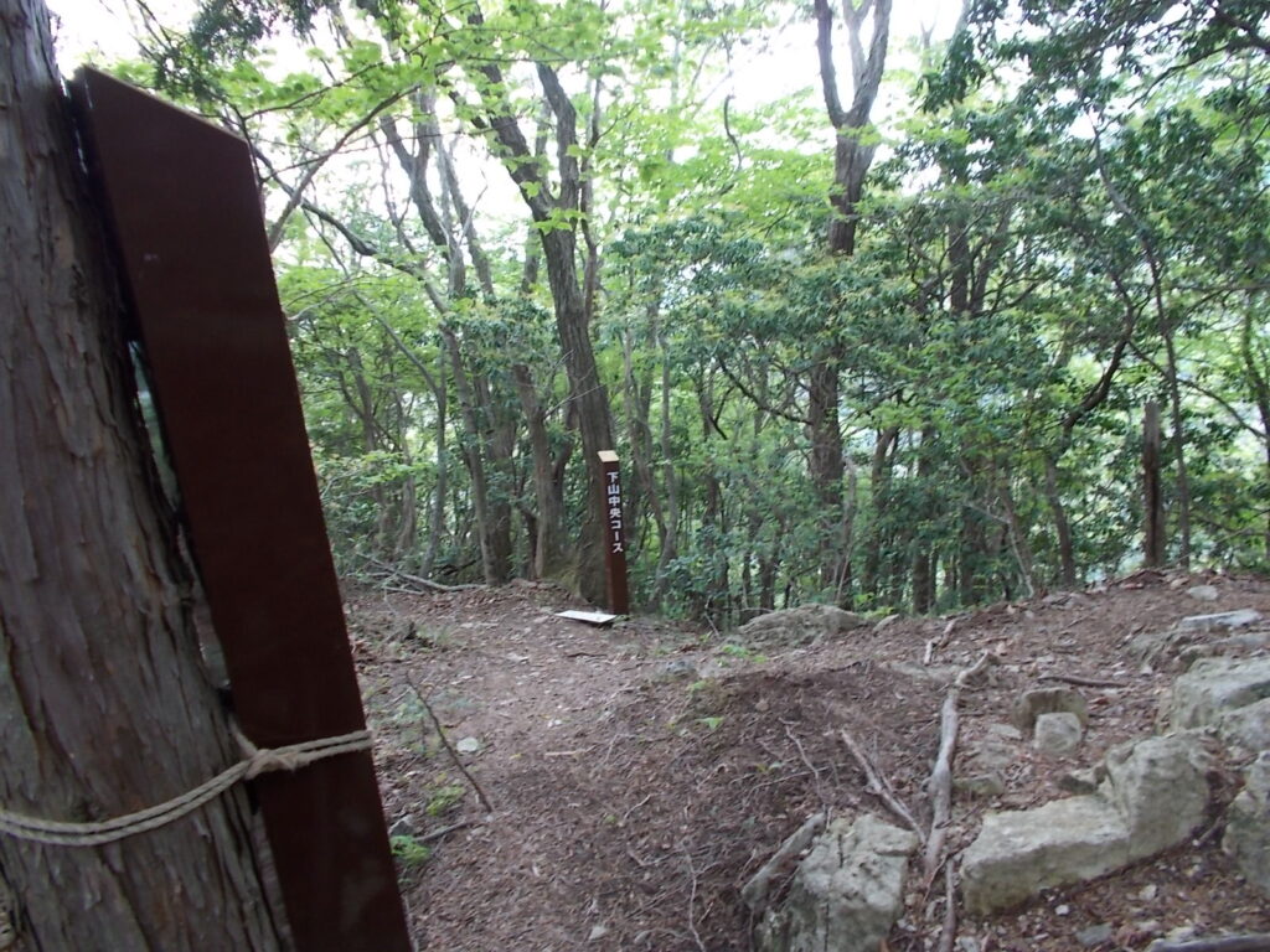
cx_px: 635
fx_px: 954
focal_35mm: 26
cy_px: 476
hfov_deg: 67.3
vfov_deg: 53.1
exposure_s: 1/25
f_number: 3.2
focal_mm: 4.6
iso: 100
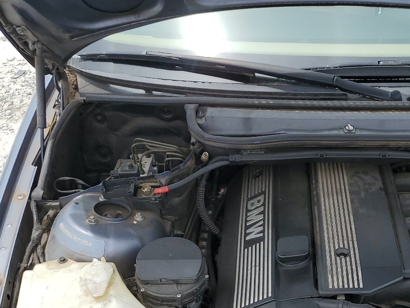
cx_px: 349
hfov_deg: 37.0
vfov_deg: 28.5
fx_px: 580
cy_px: 278
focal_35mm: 49
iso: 50
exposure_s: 1/2500
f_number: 1.5
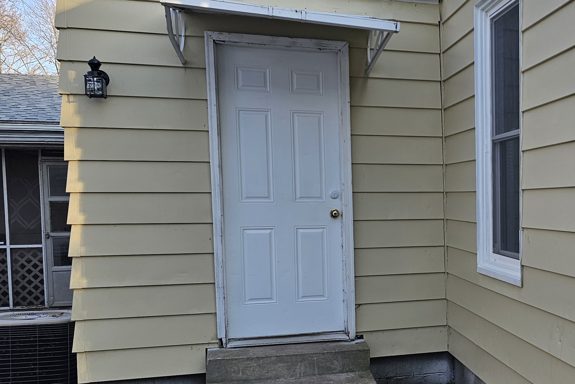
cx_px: 488
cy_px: 250
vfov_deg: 31.0
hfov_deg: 42.6
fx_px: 687
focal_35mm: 43
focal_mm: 6.3
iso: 32
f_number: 1.7
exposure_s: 1/180
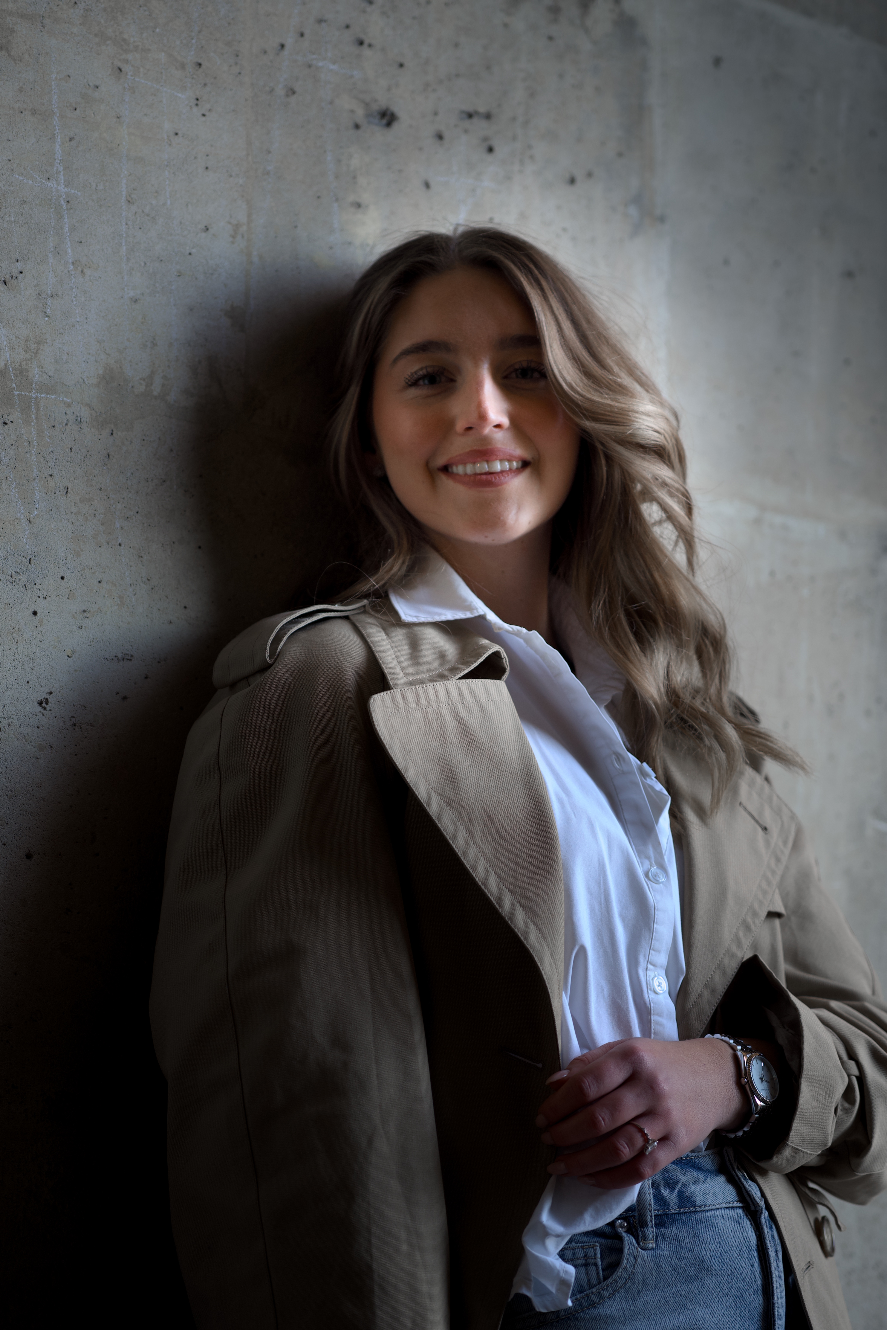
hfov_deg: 18.2
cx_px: 444
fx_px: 2772
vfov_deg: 27.0
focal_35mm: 75
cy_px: 665
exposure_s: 1/80
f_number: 2
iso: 160
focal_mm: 50
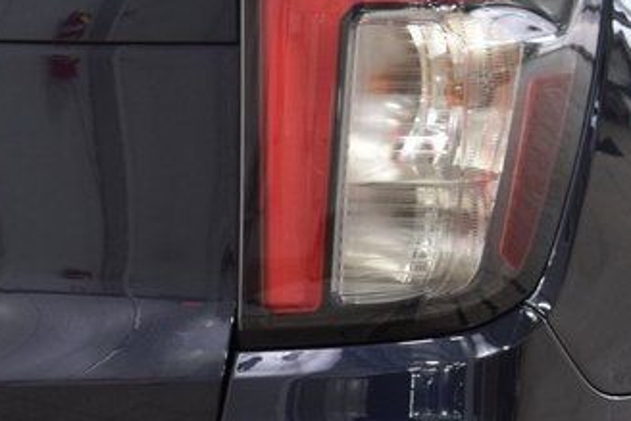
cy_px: 372
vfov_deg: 9.1
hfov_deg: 13.2
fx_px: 2630
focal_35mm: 150
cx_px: -179
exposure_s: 1/15
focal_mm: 32
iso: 800
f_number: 6.3
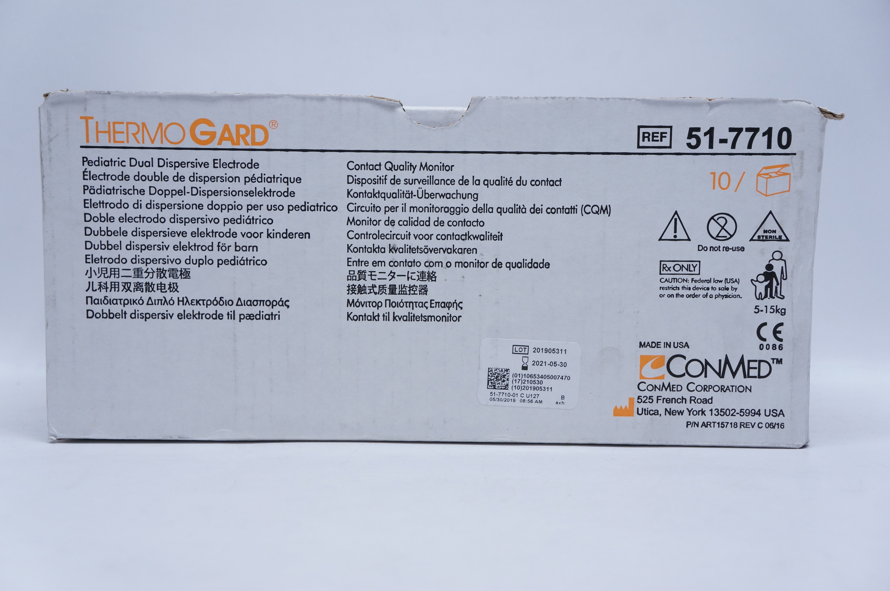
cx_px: 445
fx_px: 1222
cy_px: 296
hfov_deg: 40.0
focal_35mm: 50
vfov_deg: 27.2
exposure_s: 1/100
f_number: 5.6
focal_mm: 33
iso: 800
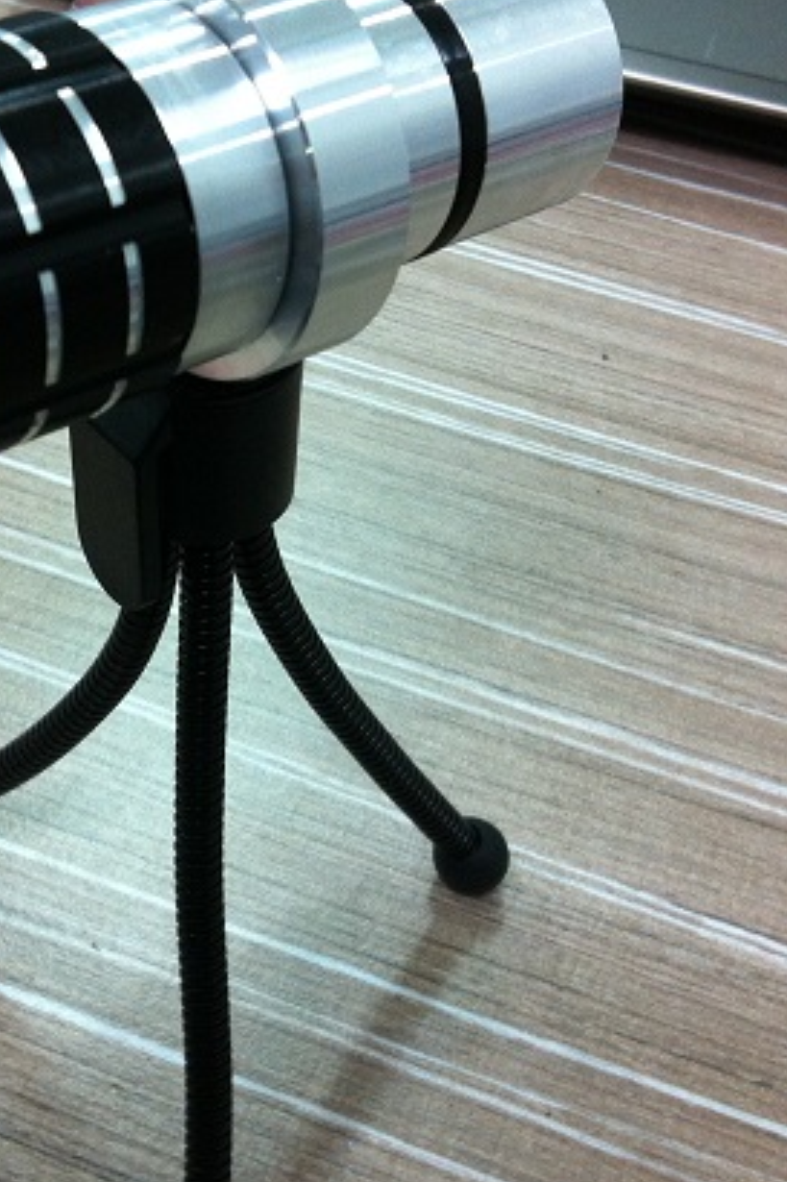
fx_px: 2035
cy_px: 591
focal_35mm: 62
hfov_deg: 21.8
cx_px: 231
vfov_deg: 32.4
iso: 100
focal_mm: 3.85
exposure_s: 1/17
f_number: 2.8
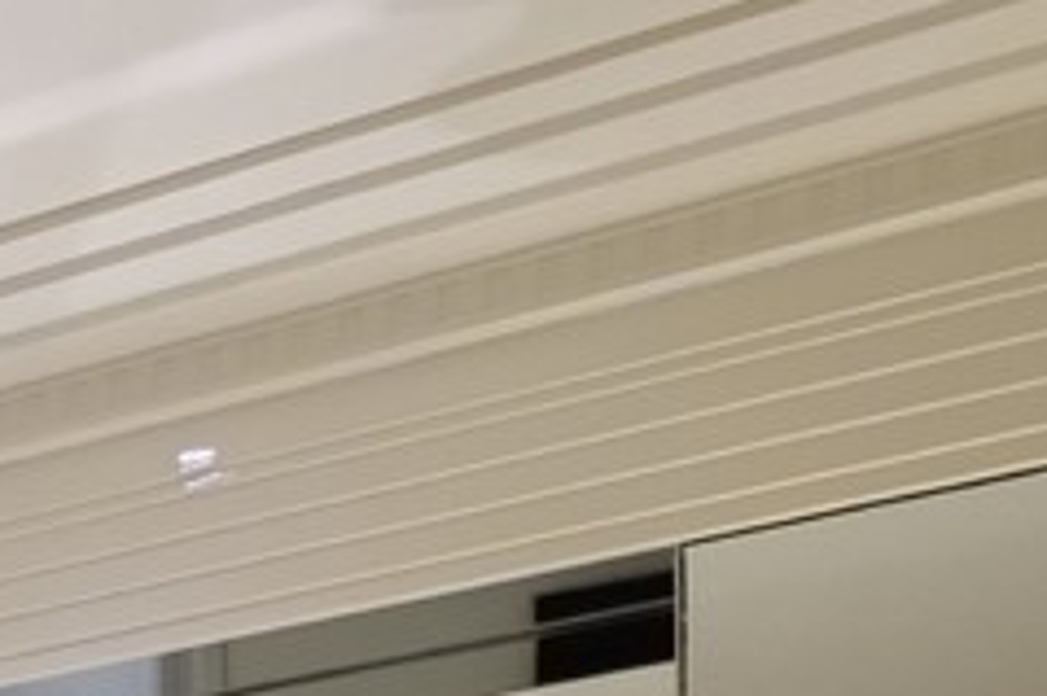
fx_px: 3313
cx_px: -1665
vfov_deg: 10.3
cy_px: 1725
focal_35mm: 114
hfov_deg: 12.6
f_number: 5.6
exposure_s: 1/30
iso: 1000
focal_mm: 17
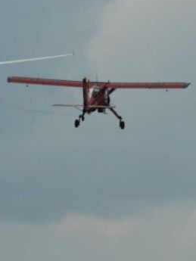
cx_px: 6
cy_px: 99
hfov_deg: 1.5
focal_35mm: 1003
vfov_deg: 2.0
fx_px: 7567
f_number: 7.1
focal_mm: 300
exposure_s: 1/1000
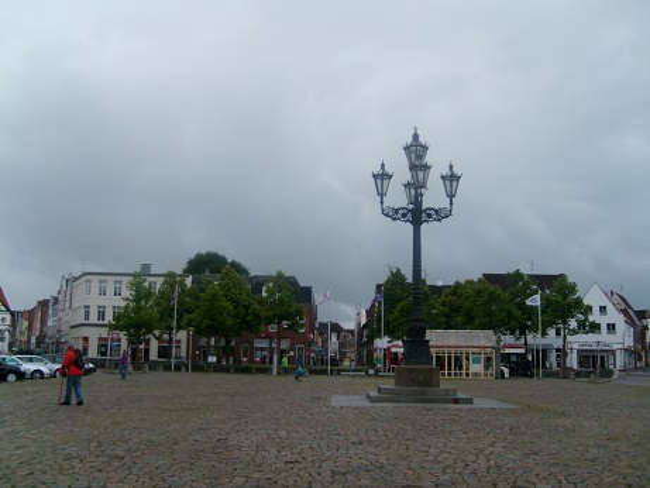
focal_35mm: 35
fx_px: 657
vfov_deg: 40.7
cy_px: 244
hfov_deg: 52.6
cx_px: 325
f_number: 7.1
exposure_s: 1/180
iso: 80
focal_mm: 5.8
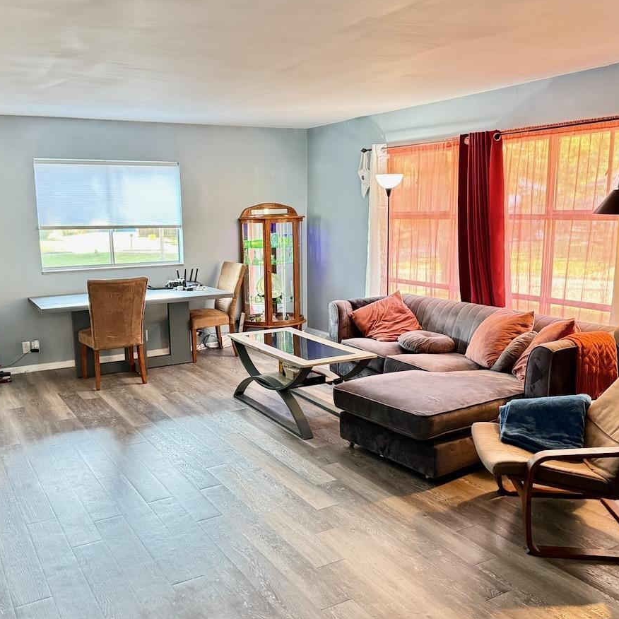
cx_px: 253
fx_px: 627
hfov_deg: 52.2
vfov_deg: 52.5
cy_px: 320
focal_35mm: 31
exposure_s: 1/40
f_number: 1.78
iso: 640
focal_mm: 6.76
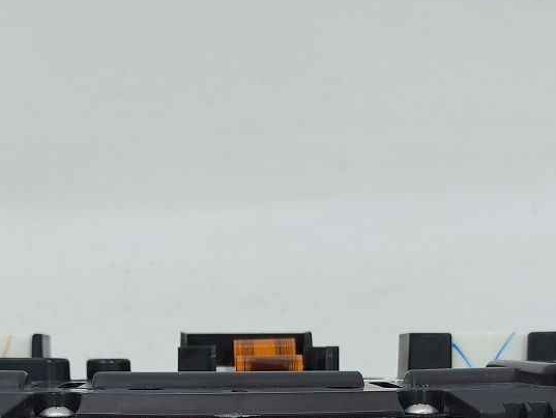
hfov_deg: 31.2
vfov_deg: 22.0
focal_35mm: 62
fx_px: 996
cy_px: 492
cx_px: 253
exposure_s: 1/50
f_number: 1.8
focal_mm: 5.23
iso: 32
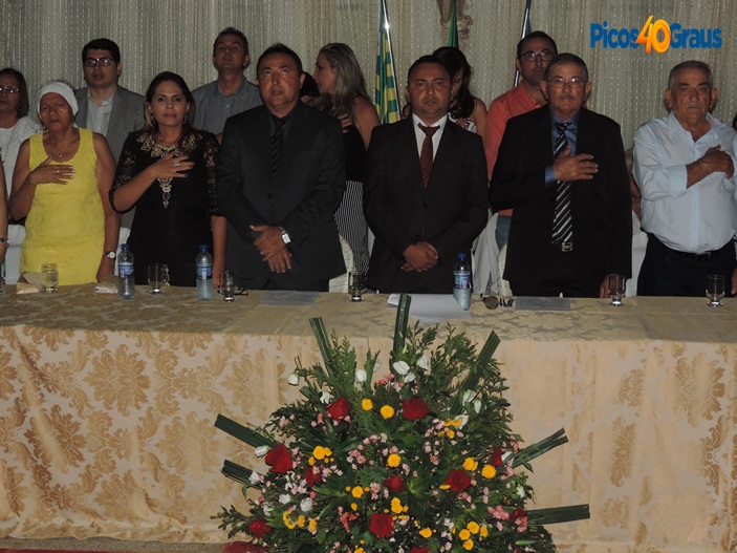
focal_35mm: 60
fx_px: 1277
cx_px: 368
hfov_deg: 32.2
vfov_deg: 24.4
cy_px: 276
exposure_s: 1/50
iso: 250
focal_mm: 10.7
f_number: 3.7
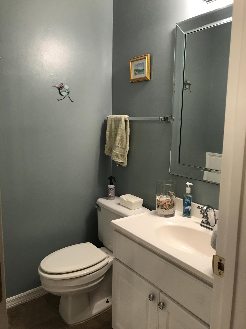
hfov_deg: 49.7
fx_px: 265
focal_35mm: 28
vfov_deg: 63.4
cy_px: 164
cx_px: 123
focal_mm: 3.99
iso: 40
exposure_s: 1/15
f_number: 1.8
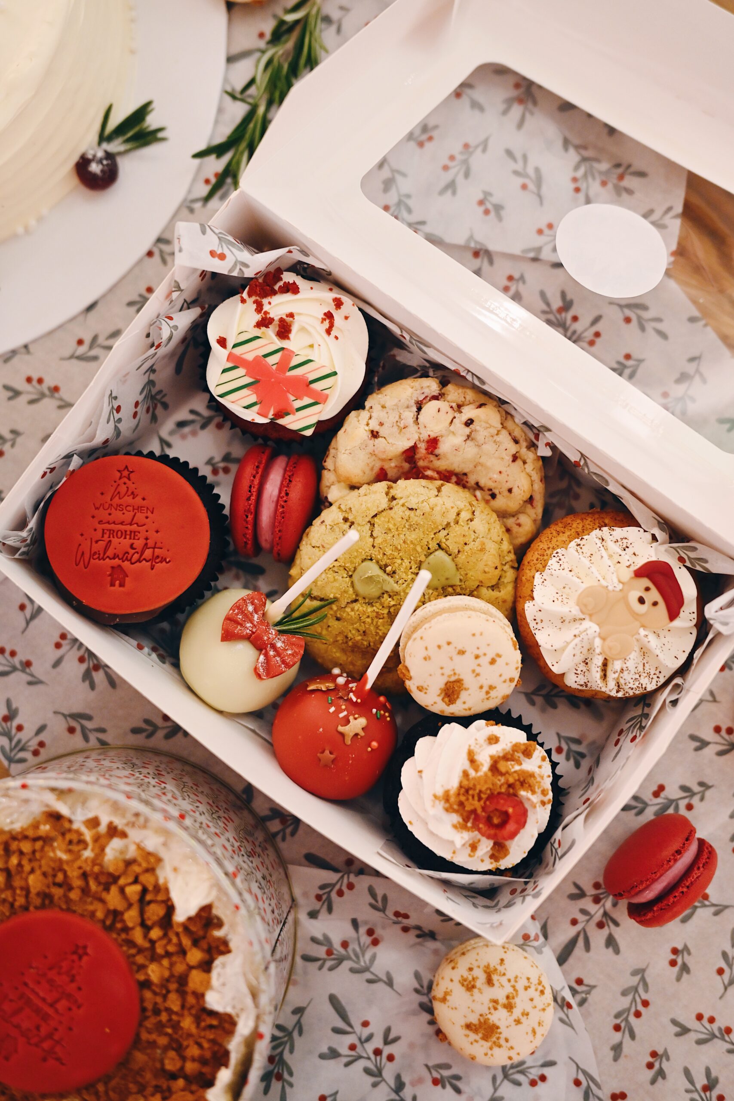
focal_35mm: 40
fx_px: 1223
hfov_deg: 33.4
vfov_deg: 48.5
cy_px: 550
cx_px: 367
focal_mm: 40
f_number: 2.8
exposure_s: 1/125
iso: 2800
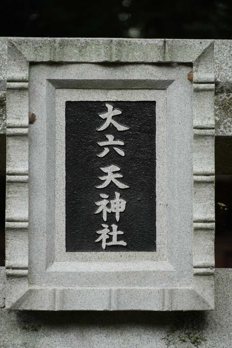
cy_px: 174
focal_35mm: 174
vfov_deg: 11.8
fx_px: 1683
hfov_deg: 7.9
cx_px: 116
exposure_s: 1/200
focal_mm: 116
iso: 200
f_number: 5.6
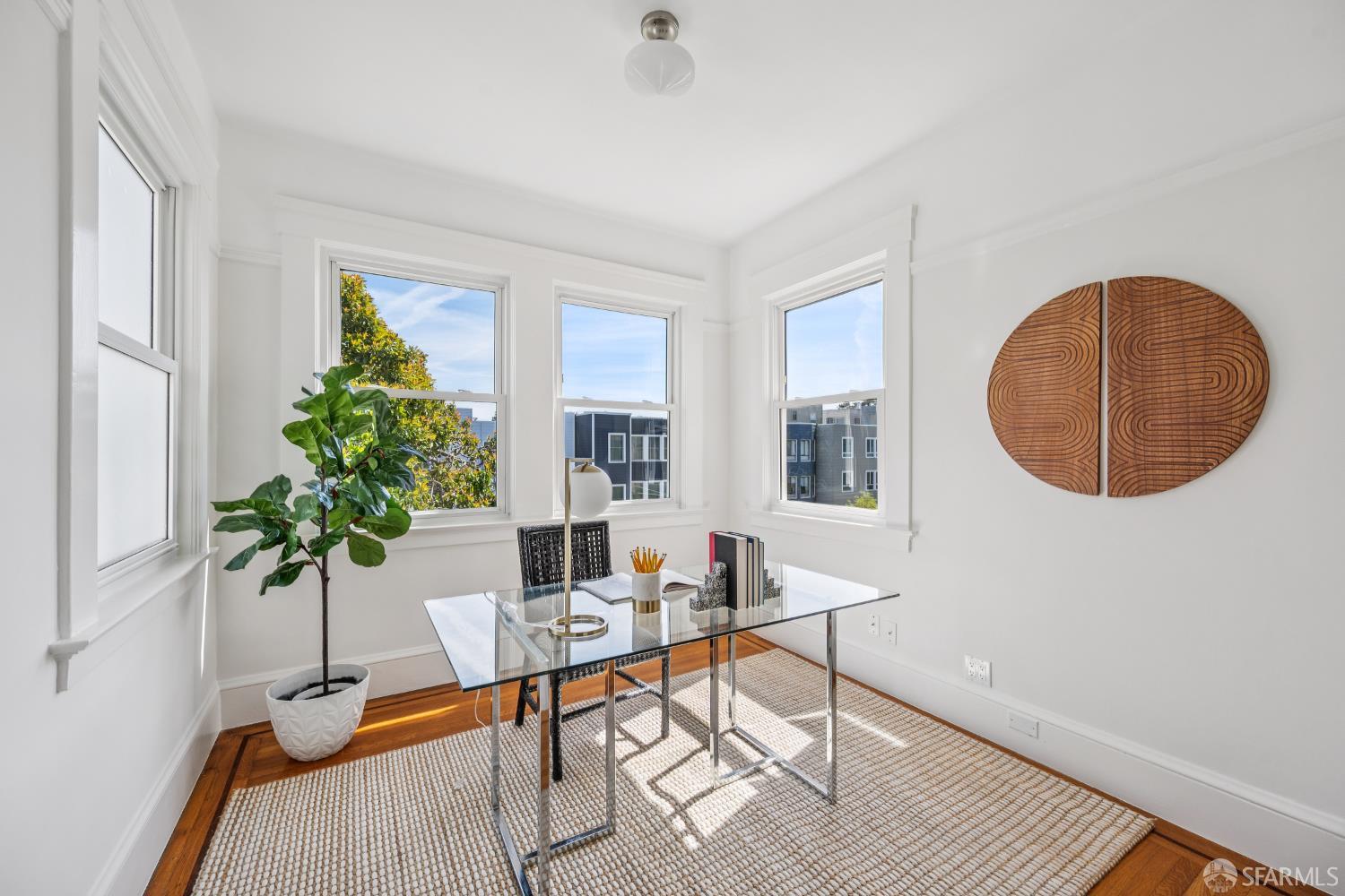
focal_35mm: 14
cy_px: 448
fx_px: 523
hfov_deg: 104.3
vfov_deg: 81.2
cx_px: 672
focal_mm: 14
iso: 200
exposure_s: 1/250
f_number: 7.1
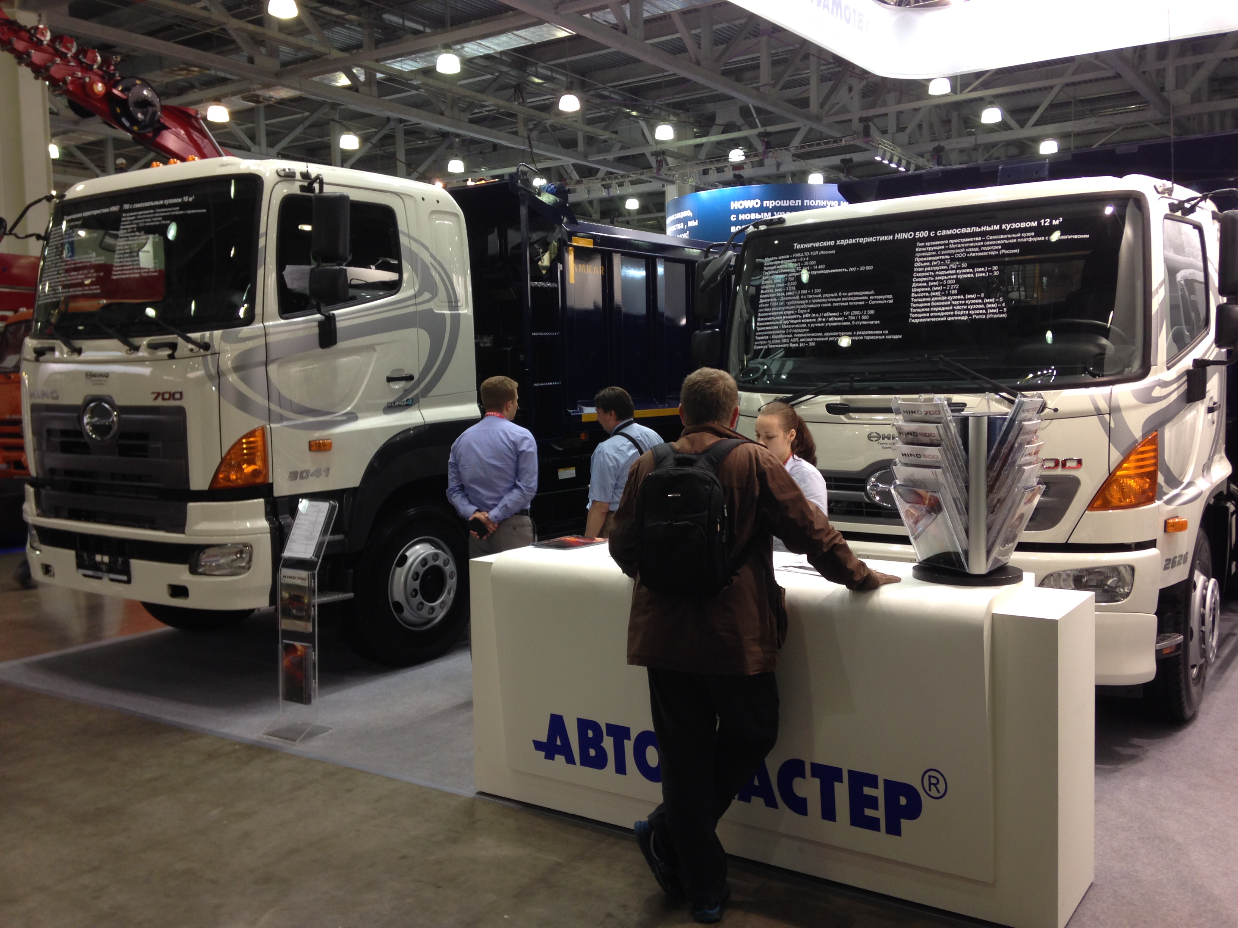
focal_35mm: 33
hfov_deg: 55.4
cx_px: 619
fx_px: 1180
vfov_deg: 42.9
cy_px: 464
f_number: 2.4
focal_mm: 4.12
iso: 50
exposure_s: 1/20
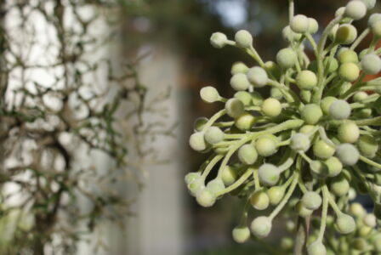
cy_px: 128
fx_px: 556
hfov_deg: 37.8
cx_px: 190
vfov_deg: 25.8
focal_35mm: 52
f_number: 5.6
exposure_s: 1/160
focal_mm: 35
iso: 100
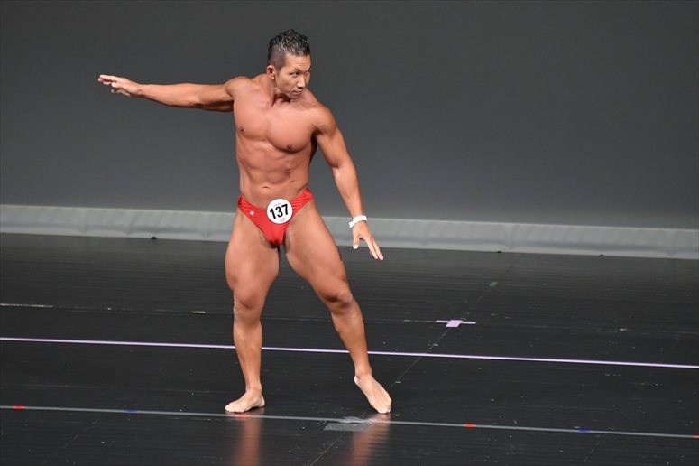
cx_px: 350
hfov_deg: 4.6
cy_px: 233
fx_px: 8733
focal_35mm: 450
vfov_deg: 3.1
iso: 4000
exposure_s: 1/400
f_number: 5.6
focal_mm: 300
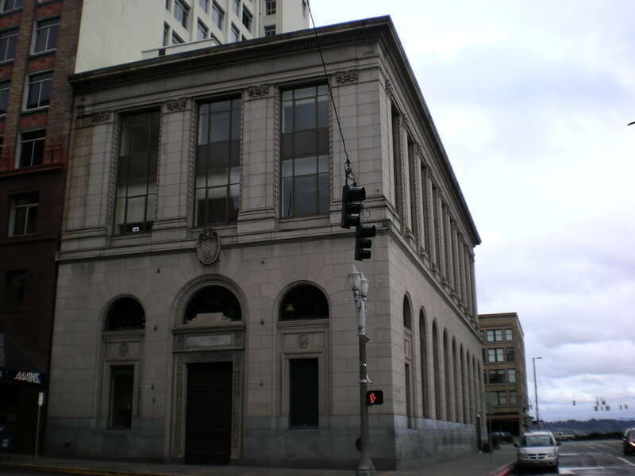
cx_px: 318
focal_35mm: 38
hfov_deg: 49.0
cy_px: 238
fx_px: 697
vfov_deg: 37.7
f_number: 4.6
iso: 50
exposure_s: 1/191
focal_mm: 6.3
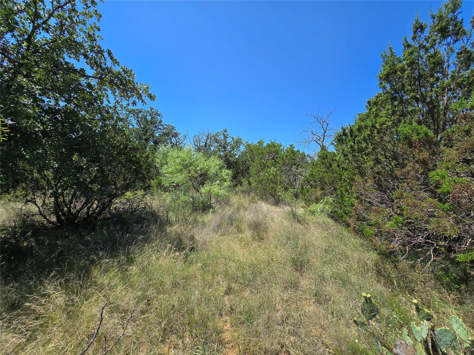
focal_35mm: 13
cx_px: 237
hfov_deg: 106.2
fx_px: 178
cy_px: 178
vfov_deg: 89.9
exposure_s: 1/1690
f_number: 2.2
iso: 50
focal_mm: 2.2
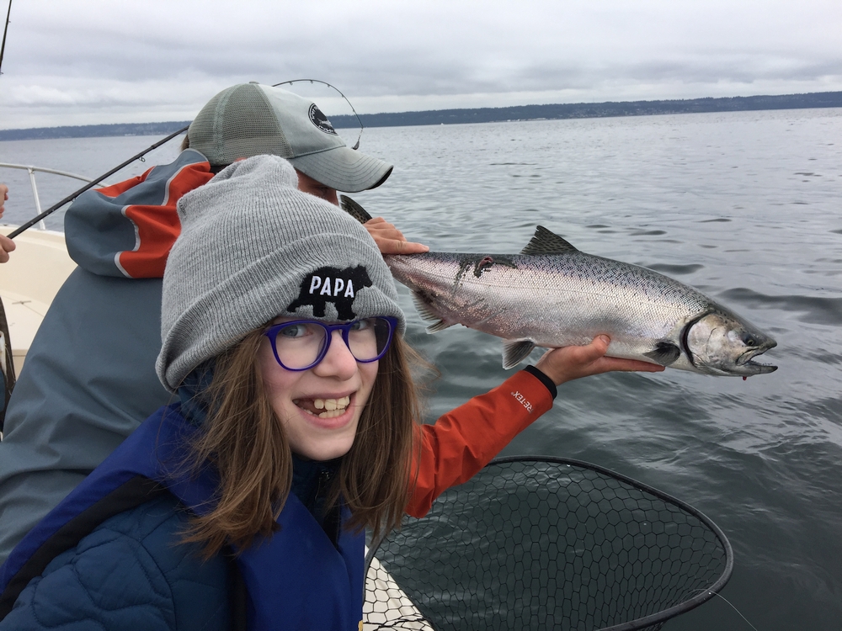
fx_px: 705
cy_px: 316
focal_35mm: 29
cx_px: 421
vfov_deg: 48.2
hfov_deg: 61.7
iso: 32
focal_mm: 4.15
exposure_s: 1/460
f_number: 2.2
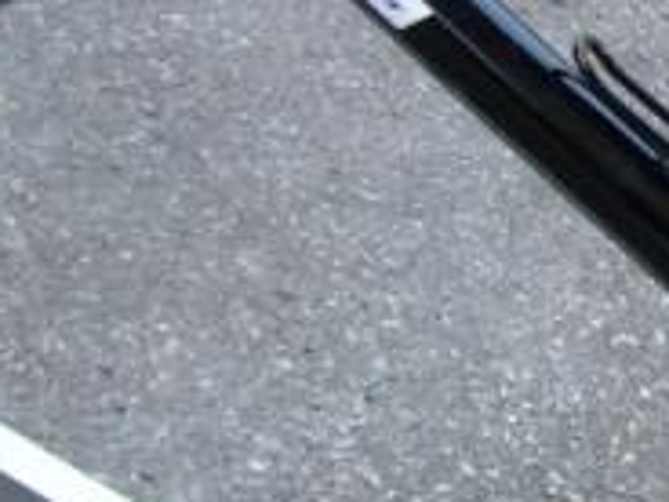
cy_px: 111
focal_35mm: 131
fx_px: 2532
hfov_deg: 13.8
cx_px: 1113
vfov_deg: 11.3
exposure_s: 1/35.6
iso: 50
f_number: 2.8
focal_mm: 6.3
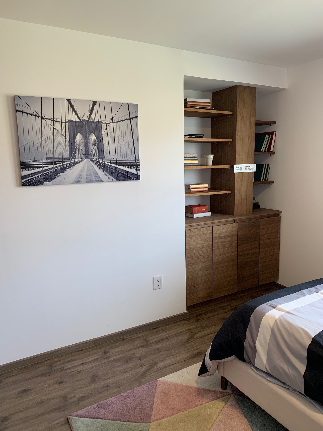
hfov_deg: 53.1
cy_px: 216
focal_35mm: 26
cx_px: 162
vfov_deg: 67.3
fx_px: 323
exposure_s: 1/114
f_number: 1.8
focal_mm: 4.25
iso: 100
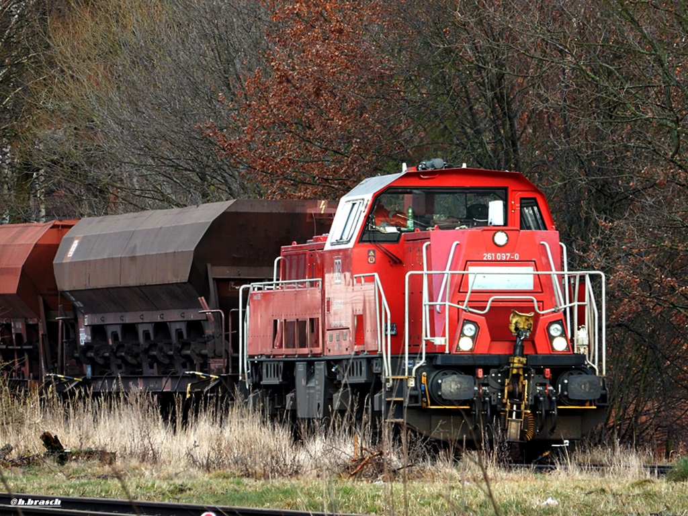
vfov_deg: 3.3
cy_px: 258
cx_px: 344
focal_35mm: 450
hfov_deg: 4.4
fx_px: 8944
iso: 220
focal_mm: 80.3
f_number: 6.3
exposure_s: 1/60
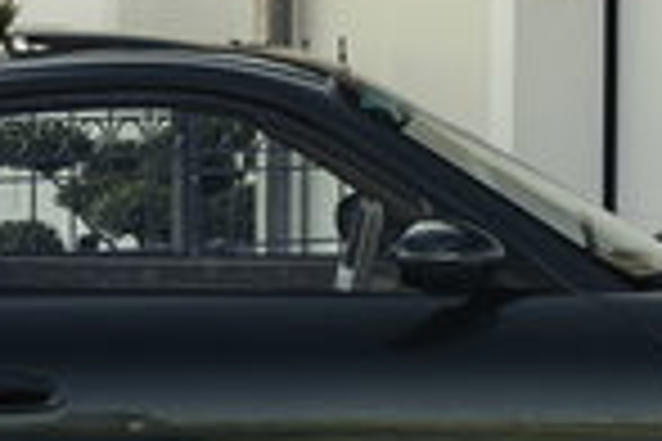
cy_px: 364
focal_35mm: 250
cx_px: 216
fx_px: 4597
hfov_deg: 8.2
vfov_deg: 5.5
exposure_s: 1/100
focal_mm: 32.2
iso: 100
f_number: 4
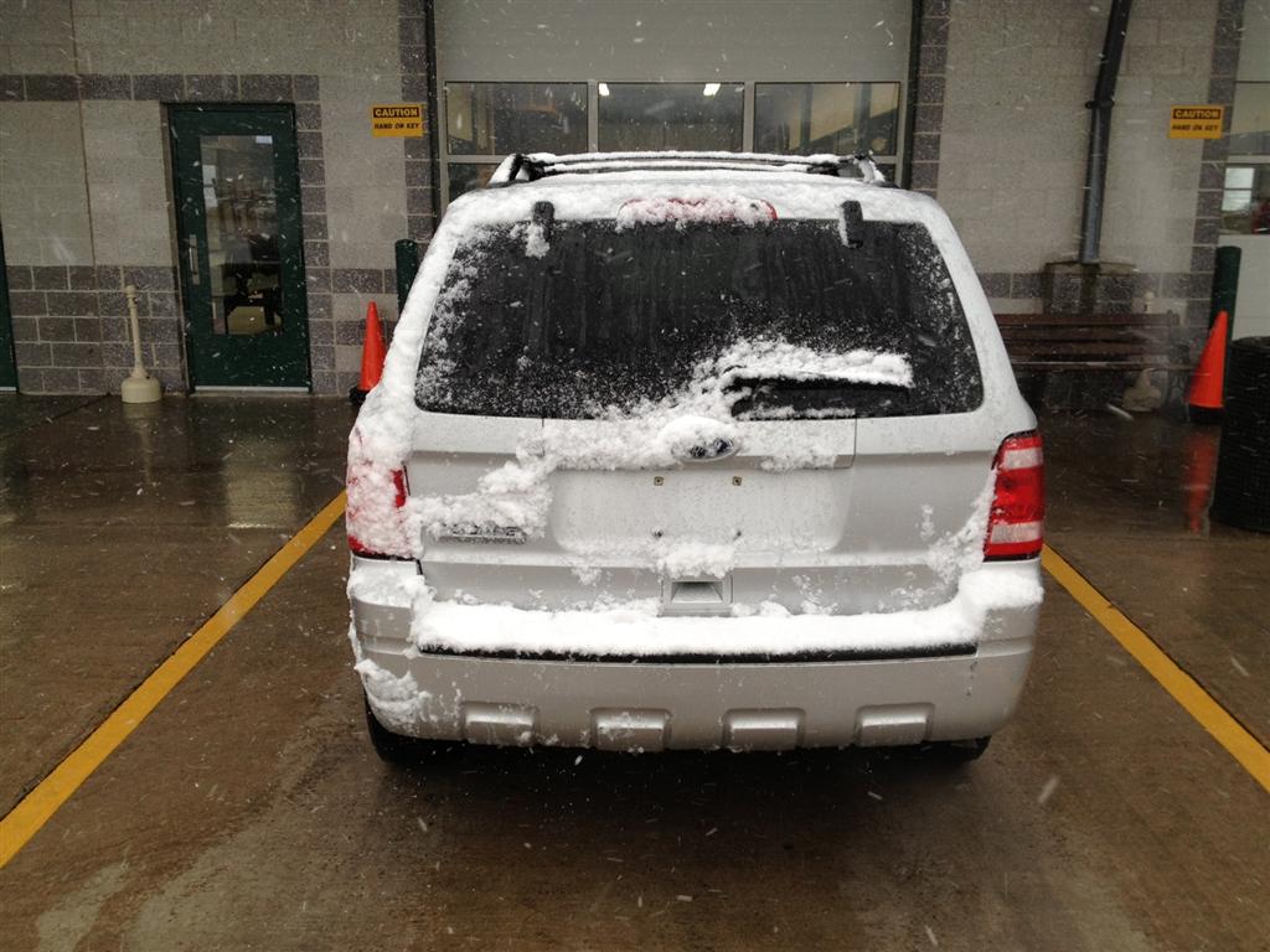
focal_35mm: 35
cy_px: 476
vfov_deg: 40.7
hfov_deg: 52.6
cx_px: 635
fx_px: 1284
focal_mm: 4.28
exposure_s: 1/120
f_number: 2.4
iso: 50
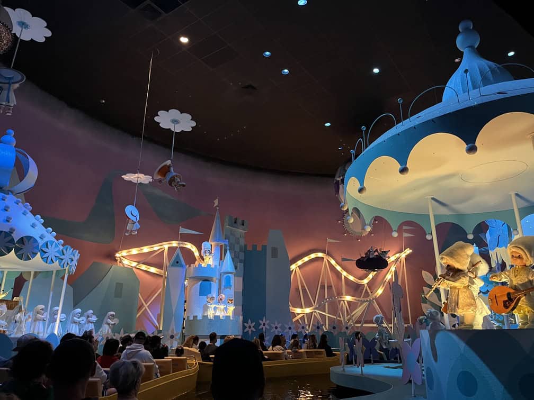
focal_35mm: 26
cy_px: 200
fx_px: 401
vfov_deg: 53.1
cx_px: 267
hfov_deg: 67.3
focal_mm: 5.1
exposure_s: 1/30
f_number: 1.6
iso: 500
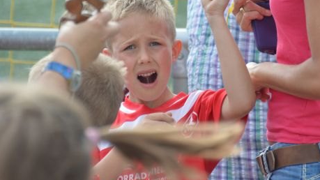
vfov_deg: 3.9
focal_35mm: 308
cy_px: 44
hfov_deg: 7.0
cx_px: 208
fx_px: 2613
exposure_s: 1/500
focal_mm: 150
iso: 320
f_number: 5.6
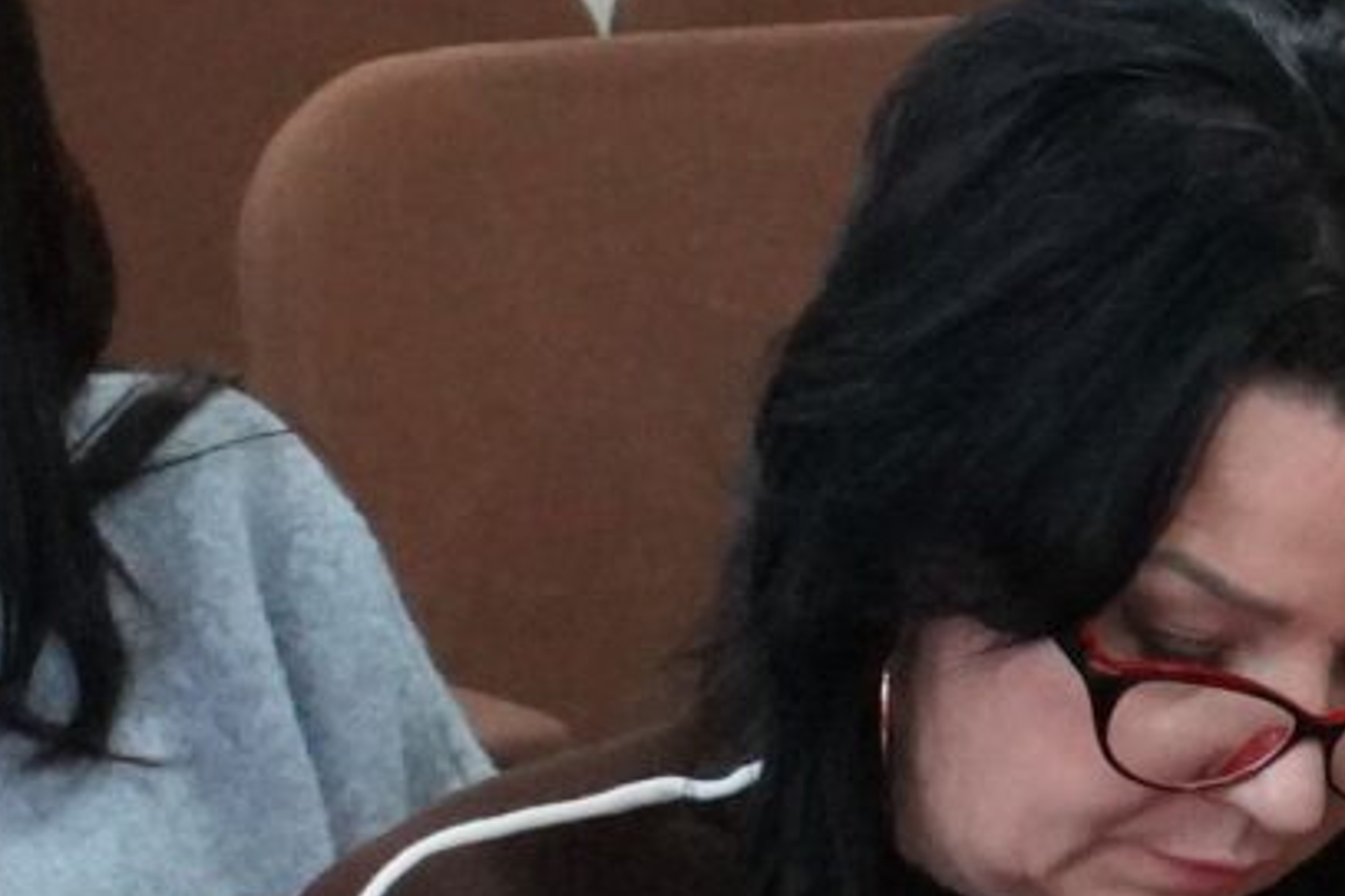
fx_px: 15167
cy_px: -342
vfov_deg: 3.4
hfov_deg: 5.1
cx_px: 1487
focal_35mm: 406
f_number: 8
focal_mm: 43
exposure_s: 1/80
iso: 5000
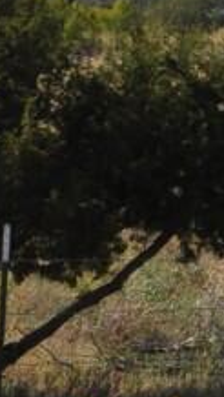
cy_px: -290
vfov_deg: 7.5
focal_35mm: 281
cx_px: 1224
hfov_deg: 3.8
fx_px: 2960
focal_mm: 24
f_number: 14
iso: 200
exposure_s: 1/200
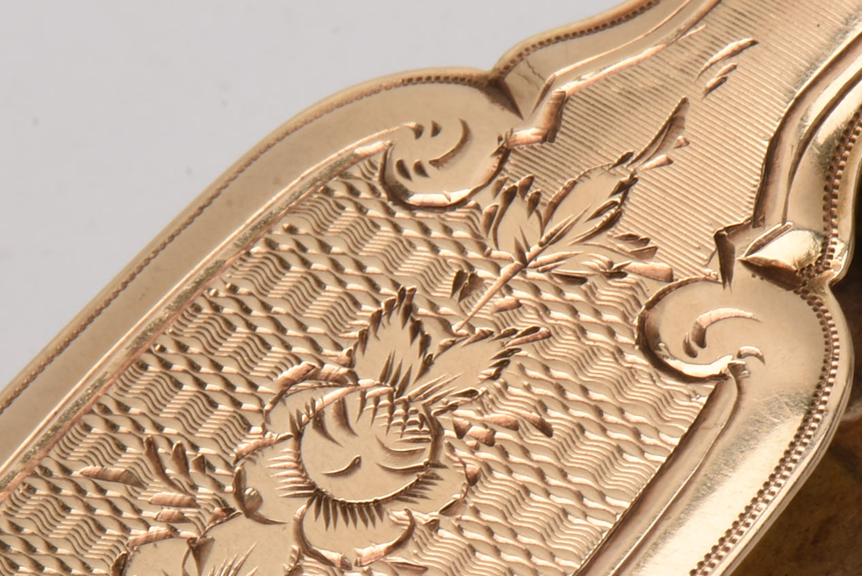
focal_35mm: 301
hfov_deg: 6.8
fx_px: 7217
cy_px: 539
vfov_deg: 4.6
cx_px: 321
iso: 100
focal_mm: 85
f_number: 29
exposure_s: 1/125
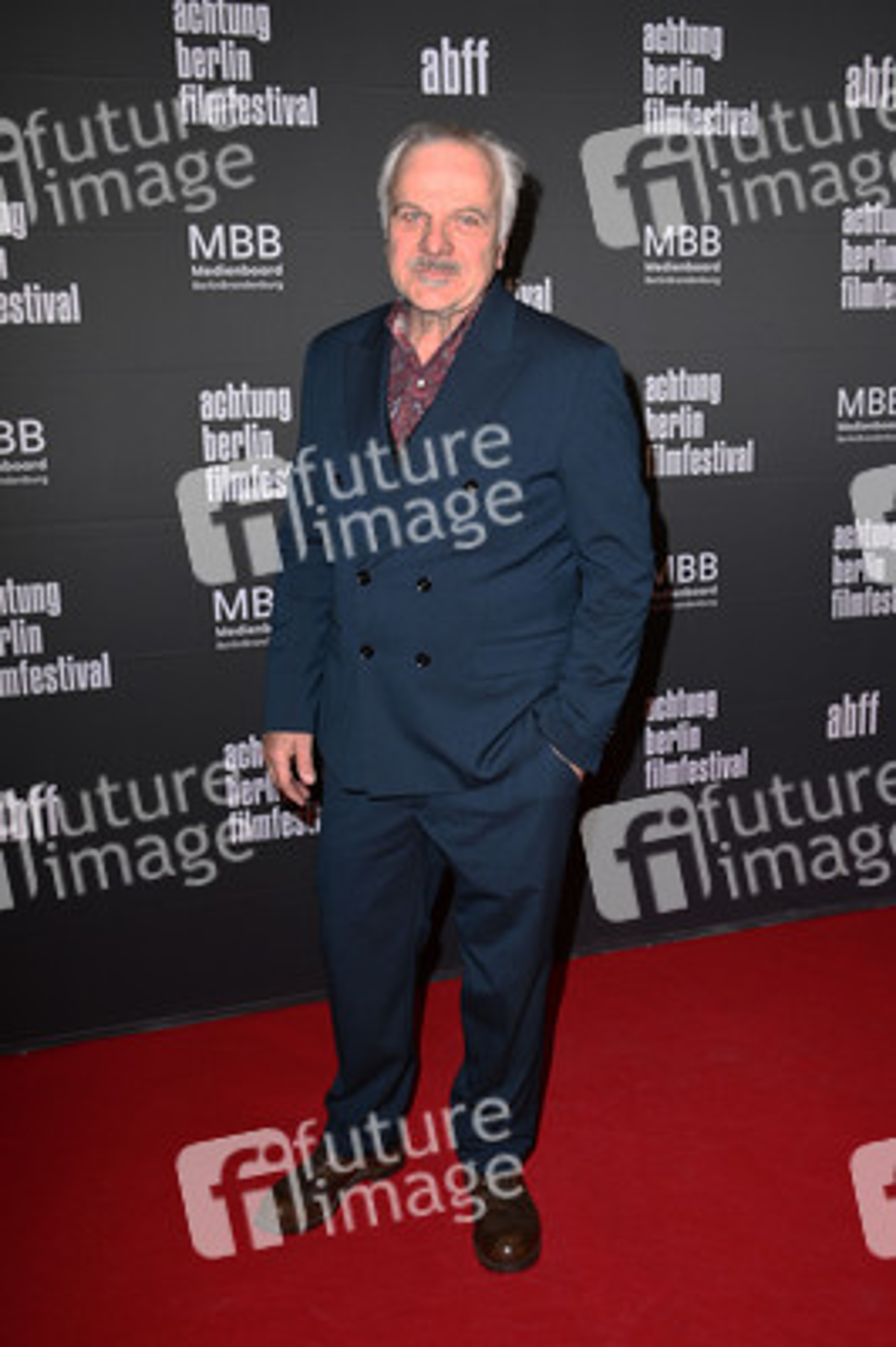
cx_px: 448
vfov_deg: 55.8
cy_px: 674
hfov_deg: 38.8
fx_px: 1271
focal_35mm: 34
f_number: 6.3
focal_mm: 34
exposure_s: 1/250
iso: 640
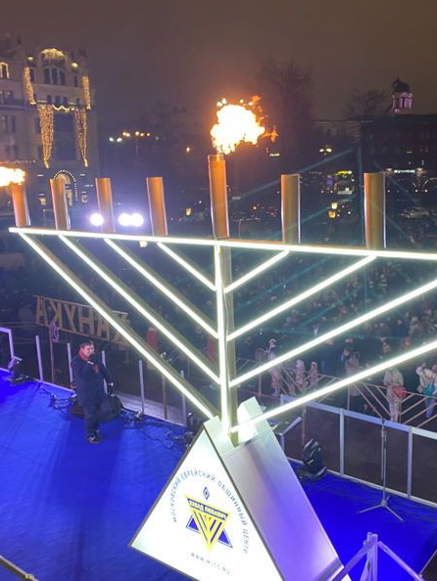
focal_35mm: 35
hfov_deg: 40.2
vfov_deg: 52.6
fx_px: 589
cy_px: 290
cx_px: 296
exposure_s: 1/49
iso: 100
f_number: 1.8
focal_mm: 4.25
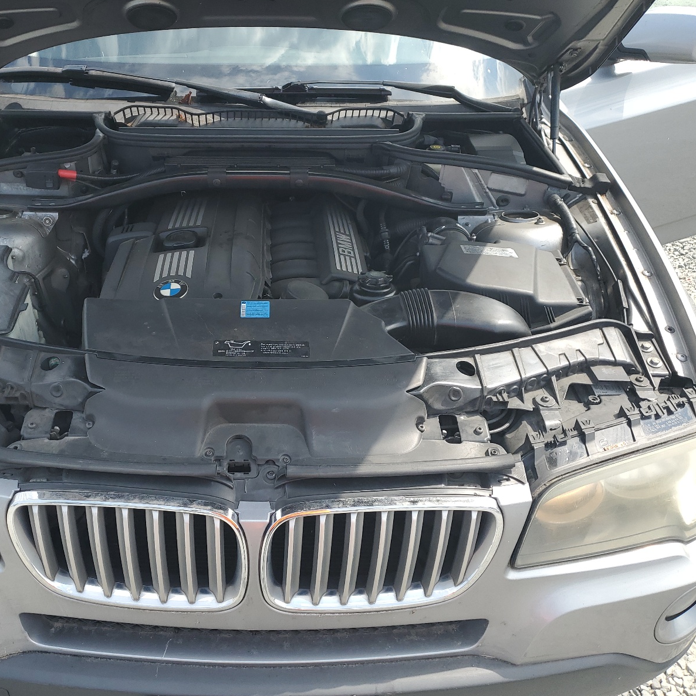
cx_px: 251
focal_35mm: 31
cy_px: 351
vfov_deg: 52.5
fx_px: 705
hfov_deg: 51.8
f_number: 1.5
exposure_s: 1/1111
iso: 50
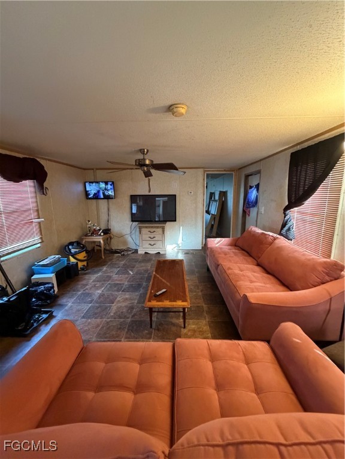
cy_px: 230
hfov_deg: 85.7
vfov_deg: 102.1
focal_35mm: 14
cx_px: 172
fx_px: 186
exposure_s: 1/60
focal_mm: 2.22
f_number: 2.2
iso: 1000
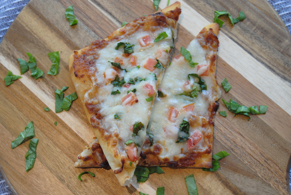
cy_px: 98
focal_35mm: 72
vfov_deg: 19.0
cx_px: 146
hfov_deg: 28.0
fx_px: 583
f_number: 5.3
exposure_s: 1/100
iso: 400
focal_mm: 48
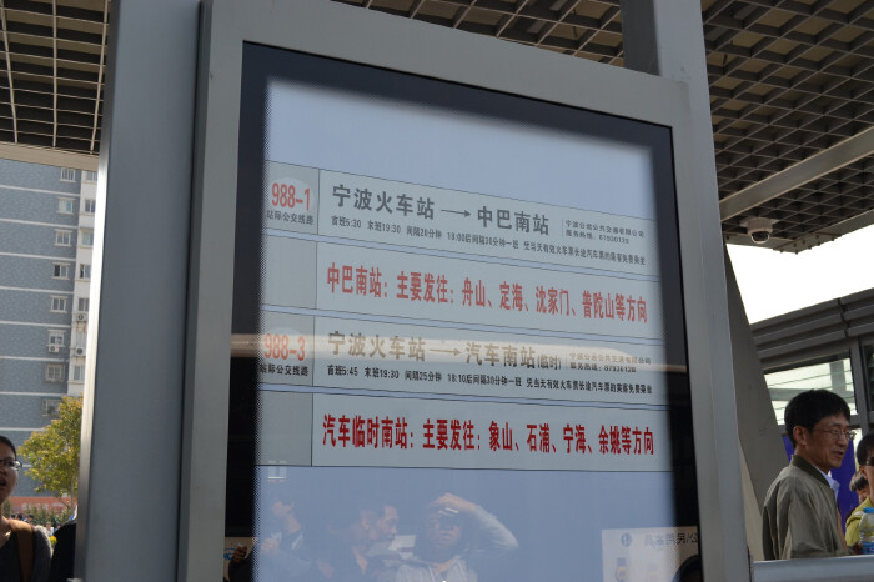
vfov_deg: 34.2
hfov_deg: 49.6
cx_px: 437
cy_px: 291
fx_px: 946
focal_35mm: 39
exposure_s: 1/200
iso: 100
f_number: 7.1
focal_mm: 26
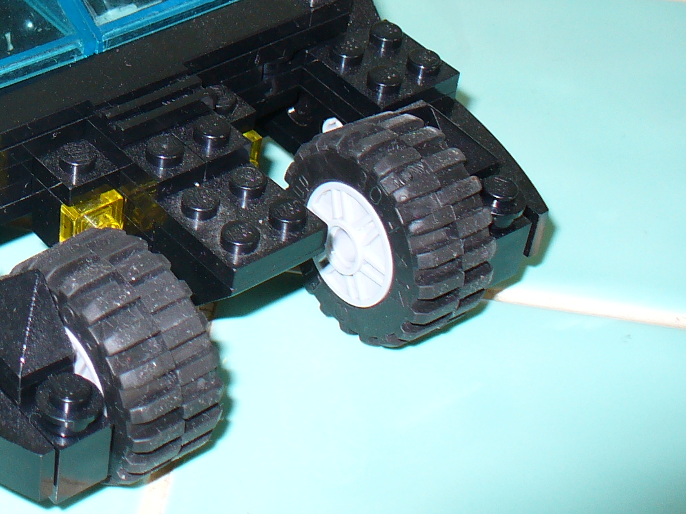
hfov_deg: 20.9
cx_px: -77
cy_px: -57
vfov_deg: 16.1
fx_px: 1764
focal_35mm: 89
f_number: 2.8
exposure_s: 1/30
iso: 80
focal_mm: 6.1
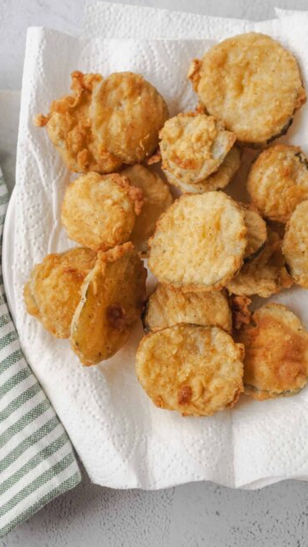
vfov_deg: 35.4
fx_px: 856
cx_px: 183
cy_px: 251
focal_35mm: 59
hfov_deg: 20.4
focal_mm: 50
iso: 250
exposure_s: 1/13
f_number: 5.6
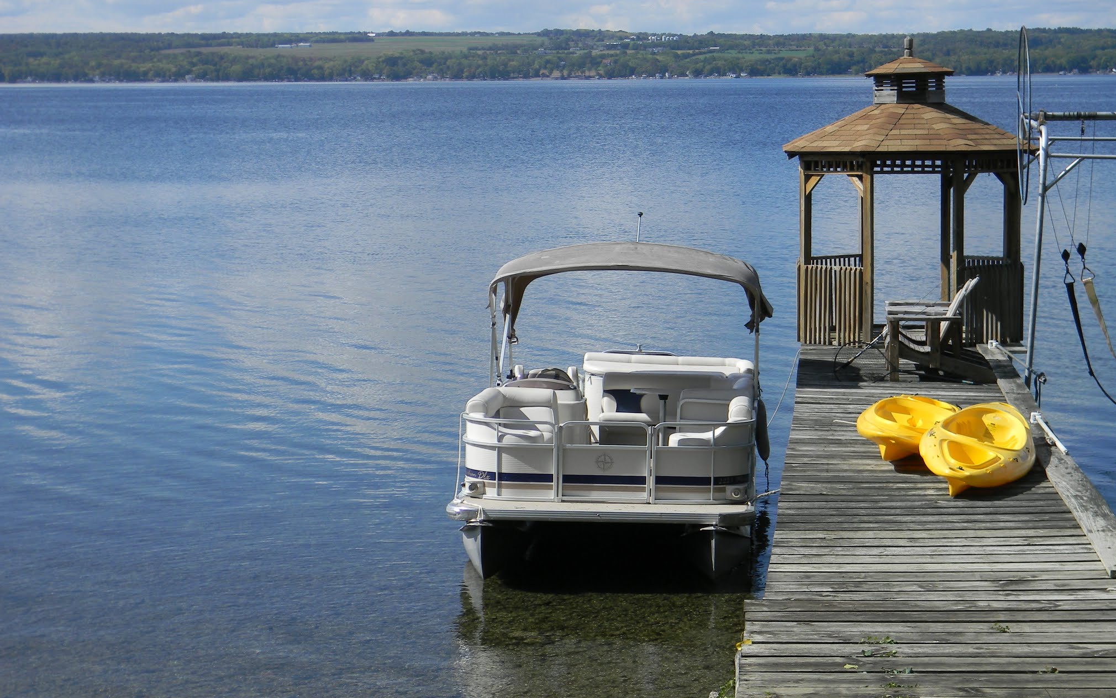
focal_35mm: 72
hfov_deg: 28.6
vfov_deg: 18.1
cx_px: 557
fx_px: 2190
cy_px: 411
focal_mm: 12.2
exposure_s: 1/785
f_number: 4.3
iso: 80
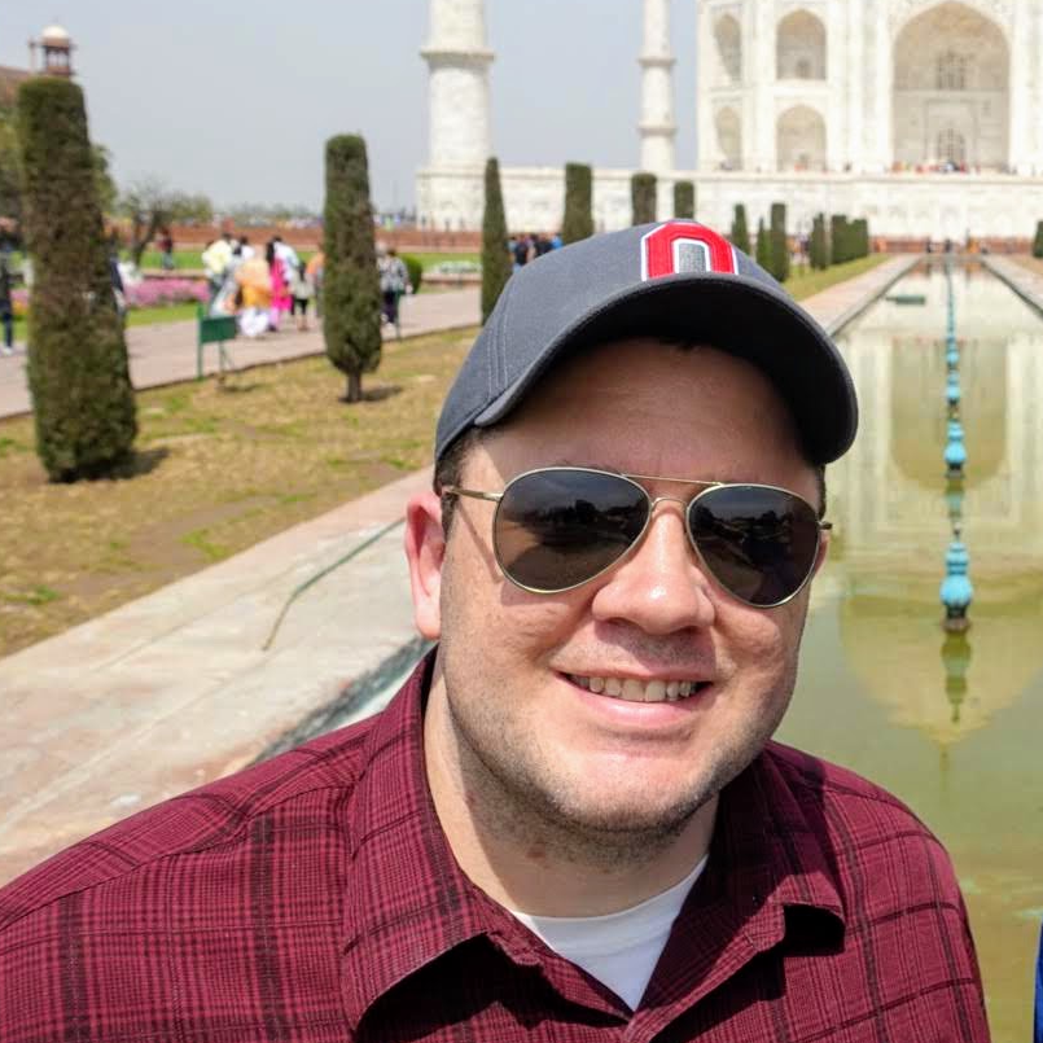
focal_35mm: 41
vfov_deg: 40.4
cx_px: 1012
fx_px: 1398
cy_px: 351
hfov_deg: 37.2
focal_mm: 8.8
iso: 125
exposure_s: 1/160
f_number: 4
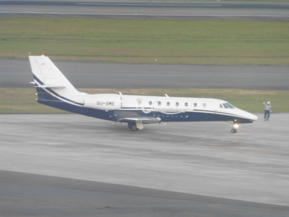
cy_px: 108
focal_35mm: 480
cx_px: 144
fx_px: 4007
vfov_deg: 3.1
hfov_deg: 4.1
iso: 640
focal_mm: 86
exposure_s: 1/30
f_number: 6.4
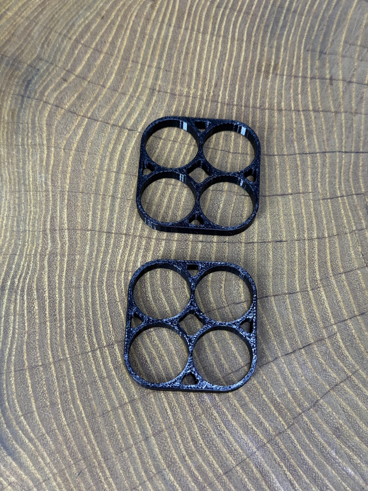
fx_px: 680
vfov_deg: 39.7
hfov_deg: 30.3
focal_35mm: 48
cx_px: 184
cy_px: 246
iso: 64
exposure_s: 1/235
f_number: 1.78
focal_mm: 6.76
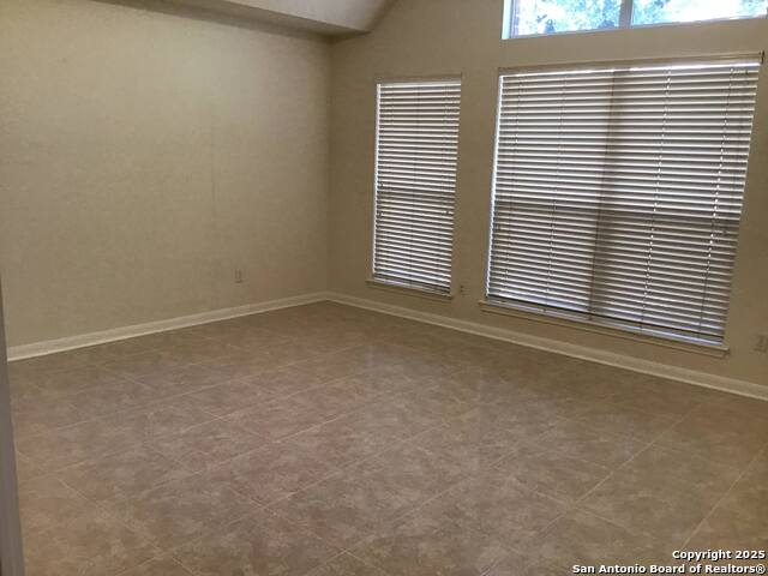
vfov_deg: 45.4
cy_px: 288
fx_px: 688
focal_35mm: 31
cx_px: 384
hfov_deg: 58.4
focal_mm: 3.3
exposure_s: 1/30
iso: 50
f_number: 2.4
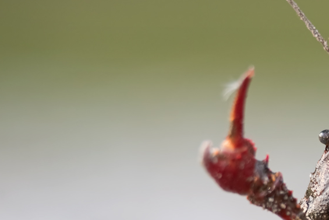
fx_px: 14543
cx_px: 474
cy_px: 162
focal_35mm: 1591
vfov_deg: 0.9
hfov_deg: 1.3
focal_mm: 500
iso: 1000
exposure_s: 1/250
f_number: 8
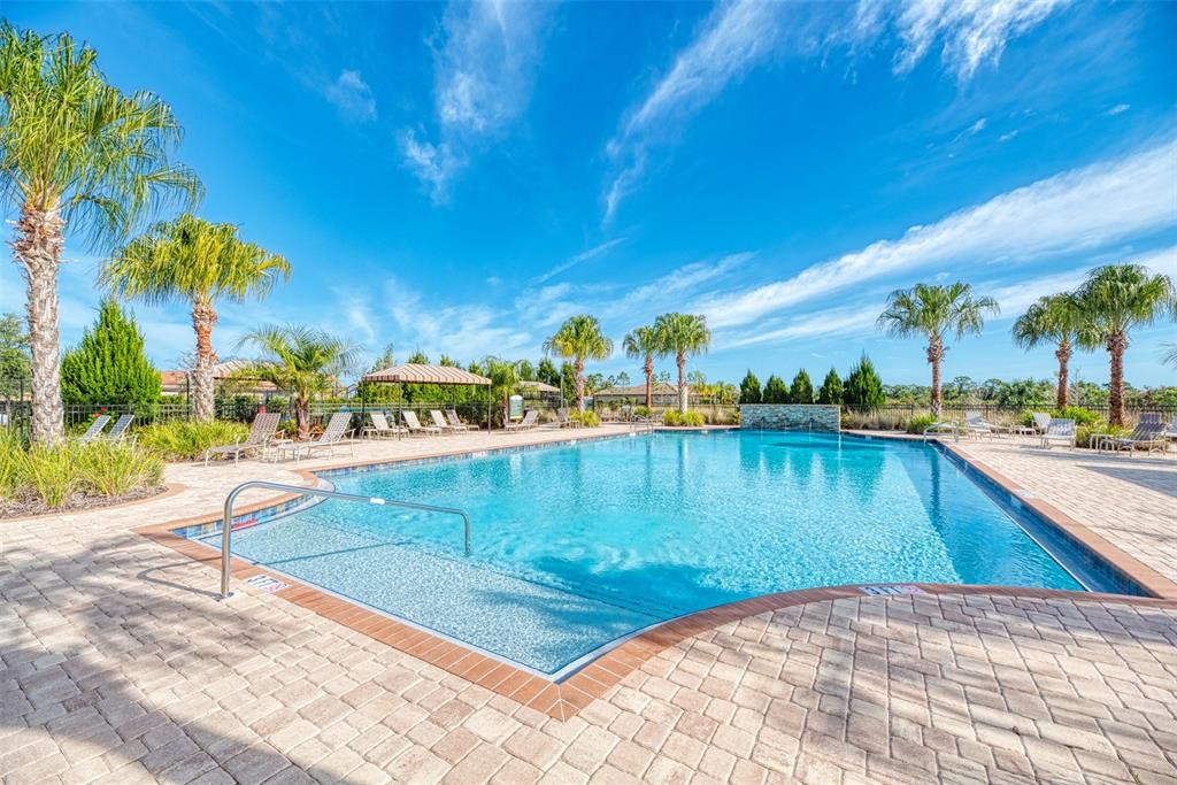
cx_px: 588
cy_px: 392
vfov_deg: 81.2
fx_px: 458
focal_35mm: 14
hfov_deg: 104.2
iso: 250
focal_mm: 14
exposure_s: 1/200
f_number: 7.1
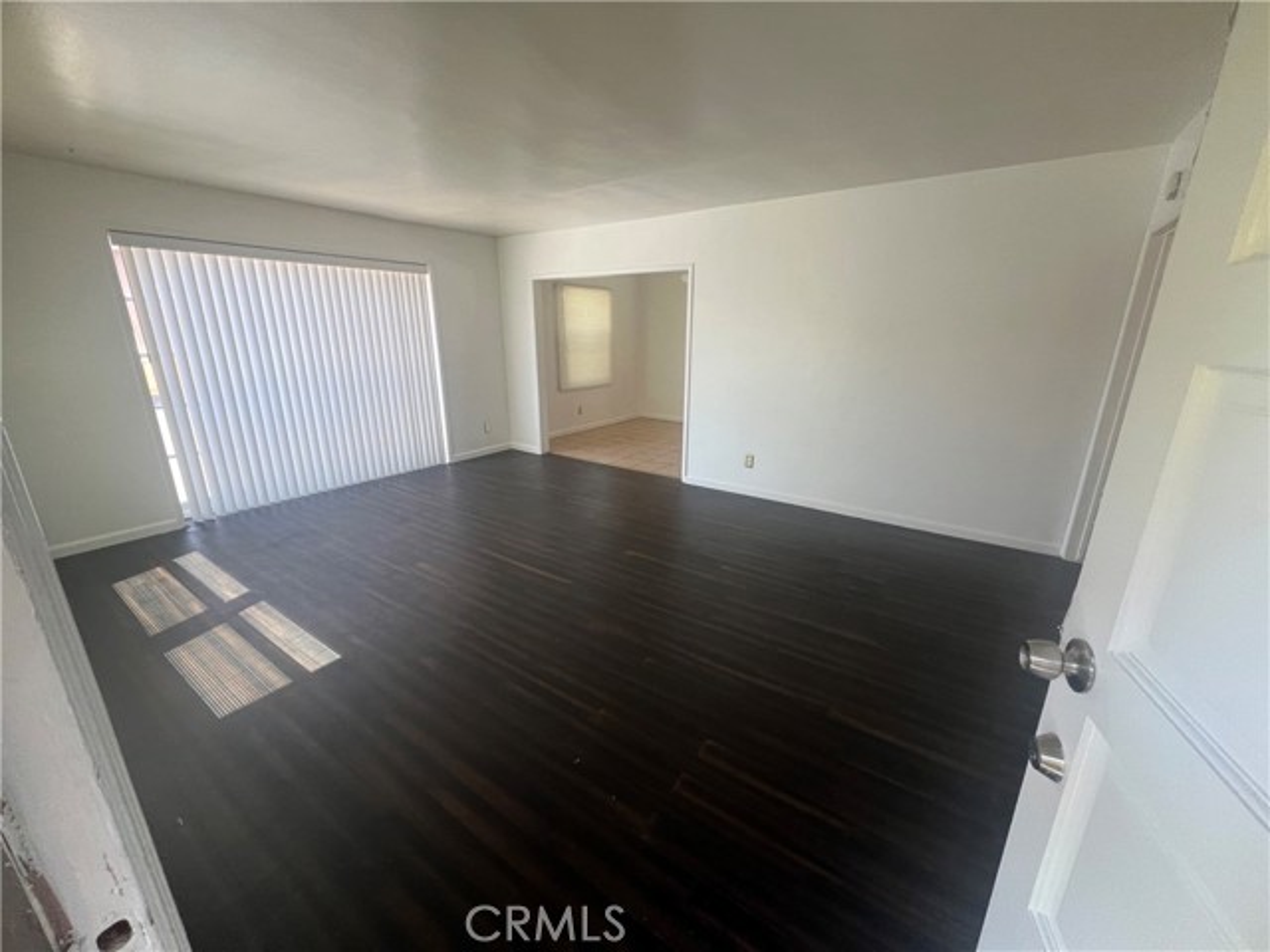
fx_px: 477
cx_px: 635
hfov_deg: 106.2
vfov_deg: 89.9
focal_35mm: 13
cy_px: 476
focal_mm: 1.57
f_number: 1.8
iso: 100
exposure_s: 1/99
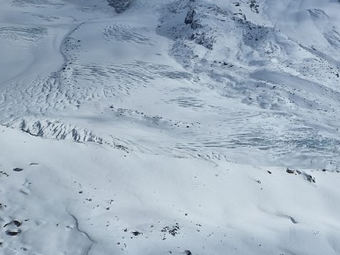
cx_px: 416
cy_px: -33
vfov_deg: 22.5
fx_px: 600
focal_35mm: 61
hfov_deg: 27.5
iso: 50
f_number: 1.8
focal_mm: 5.4
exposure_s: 1/7760
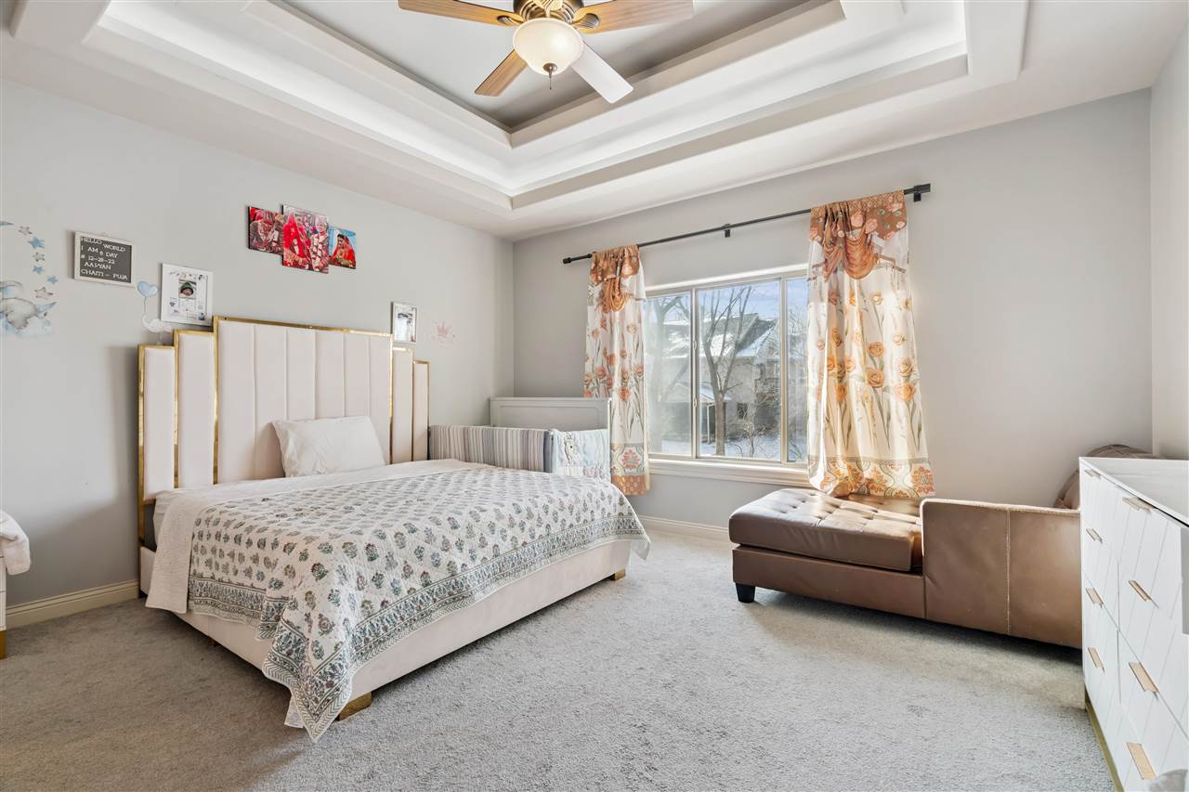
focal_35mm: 16
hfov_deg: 96.7
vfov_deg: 73.7
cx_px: 594
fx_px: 528
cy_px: 396
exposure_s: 1/8
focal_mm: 16
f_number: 10
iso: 400
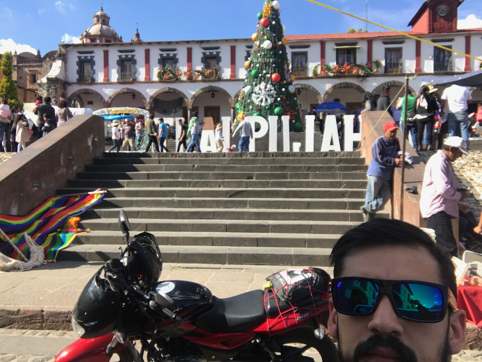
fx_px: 446
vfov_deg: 44.2
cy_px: 181
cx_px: 241
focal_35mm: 32
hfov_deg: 56.8
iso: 25
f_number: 2.2
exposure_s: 1/545
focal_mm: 2.87
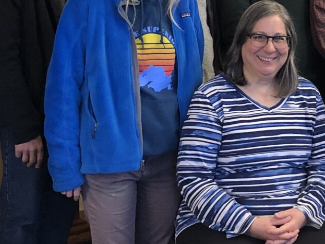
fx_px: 864
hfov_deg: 20.7
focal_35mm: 92
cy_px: 54
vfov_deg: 16.0
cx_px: 320
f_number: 1.8
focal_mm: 3.99
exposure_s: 1/15
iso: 64
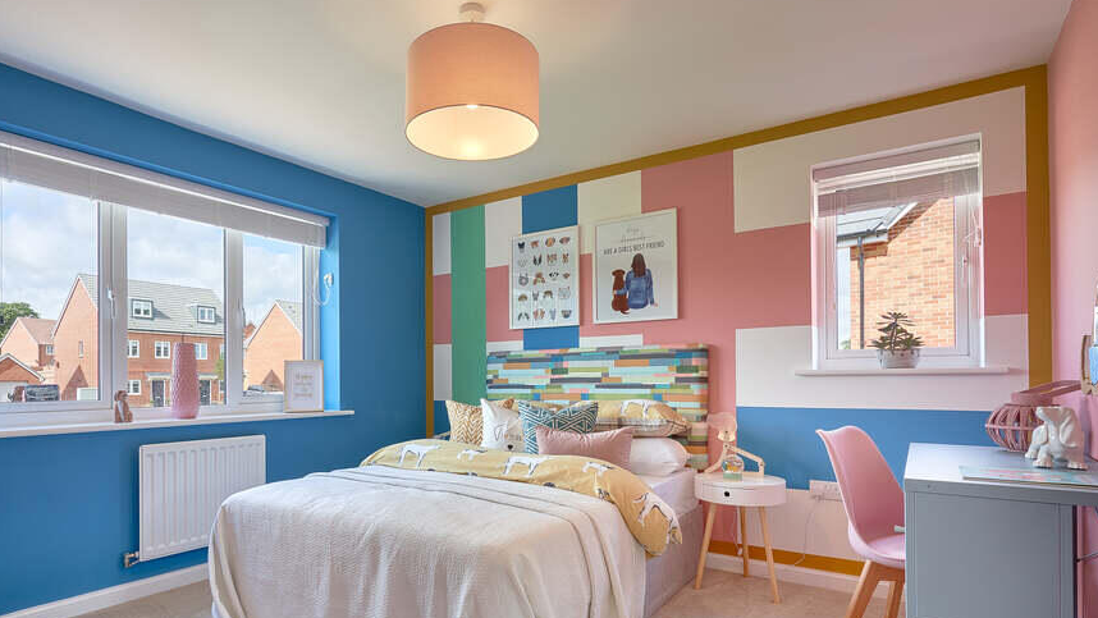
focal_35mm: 20
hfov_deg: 86.3
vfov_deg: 55.4
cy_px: 377
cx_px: 488
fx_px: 582
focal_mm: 16
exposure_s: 1/6
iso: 100
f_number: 11
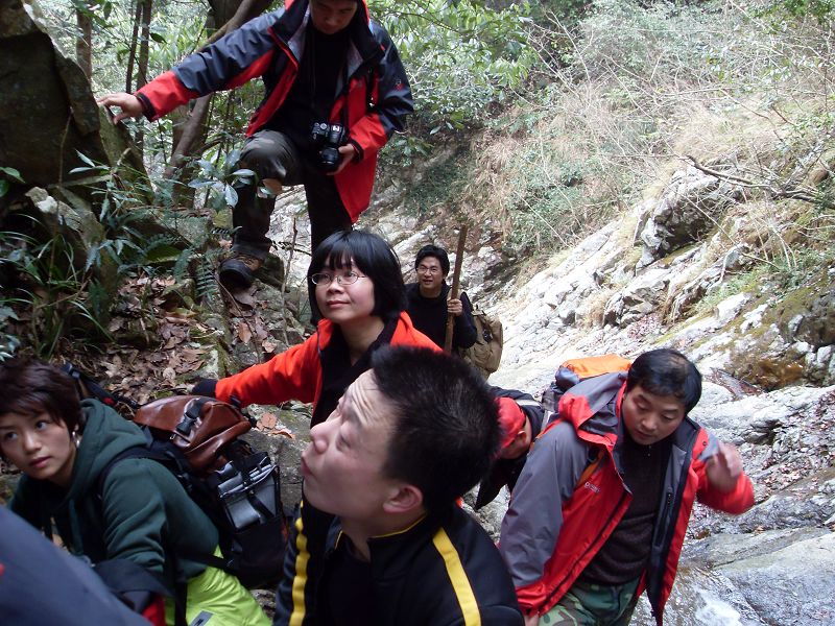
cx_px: 418
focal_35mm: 42
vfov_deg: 34.3
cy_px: 313
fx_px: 1013
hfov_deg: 44.8
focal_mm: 7.1
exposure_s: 1/45
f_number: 3.1
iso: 160
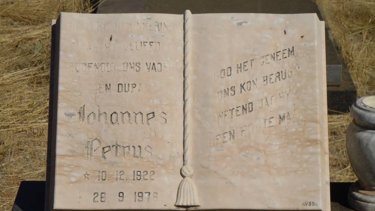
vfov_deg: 9.5
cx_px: 187
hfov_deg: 16.9
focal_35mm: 127
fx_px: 1263
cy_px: 137
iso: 200
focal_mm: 20.9
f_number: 9.2
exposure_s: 1/1000
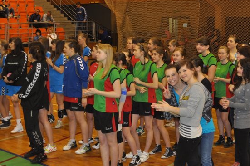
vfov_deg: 22.2
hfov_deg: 32.9
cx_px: 131
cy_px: 64
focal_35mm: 61
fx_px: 423
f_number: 5
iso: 400
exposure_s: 1/60
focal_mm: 28
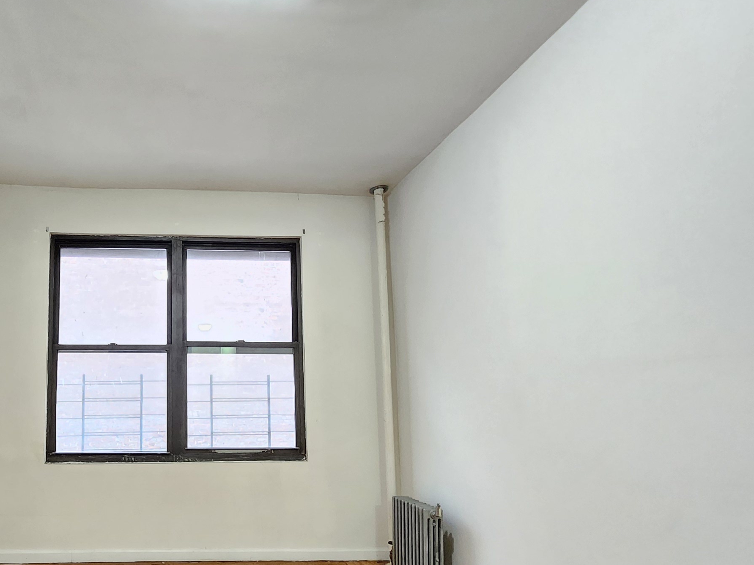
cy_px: 377
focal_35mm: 21
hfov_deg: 72.6
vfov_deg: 61.9
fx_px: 457
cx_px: 175
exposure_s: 1/24
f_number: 2.2
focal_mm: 2.2
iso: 1250
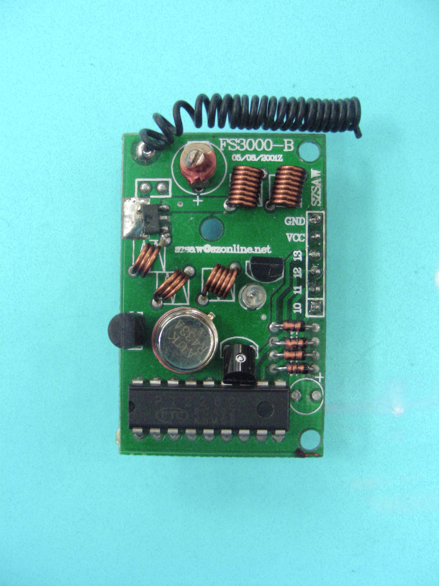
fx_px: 643
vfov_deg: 49.0
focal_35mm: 38
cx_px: 220
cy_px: 293
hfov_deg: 37.7
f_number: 3.5
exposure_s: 1/8
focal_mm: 6.3
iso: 373
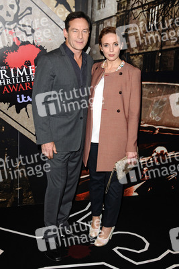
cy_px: 134
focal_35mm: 46
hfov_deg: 29.0
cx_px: 90
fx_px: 346
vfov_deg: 42.3
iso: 320
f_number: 5
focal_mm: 31
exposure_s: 1/160
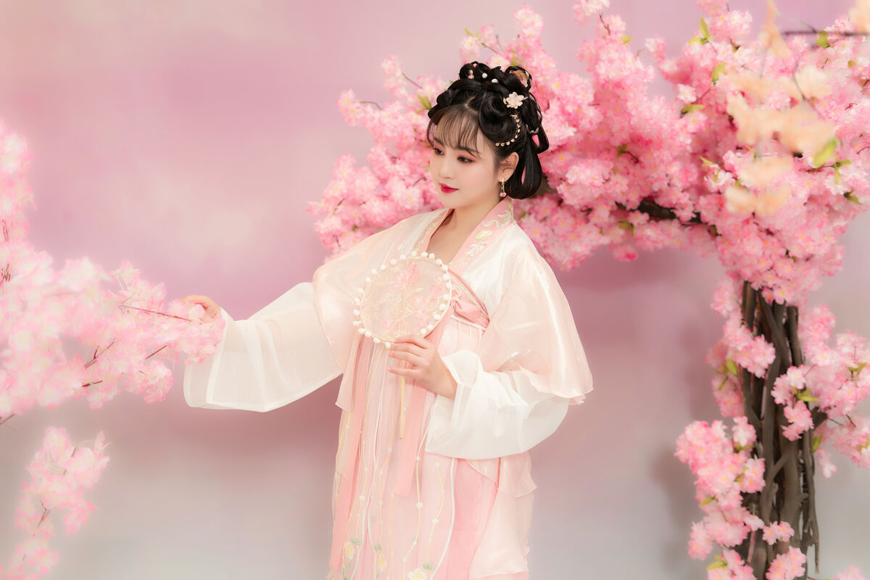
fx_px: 1208
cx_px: 435
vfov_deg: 27.0
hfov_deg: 39.6
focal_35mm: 50
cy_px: 290
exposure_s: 1/100
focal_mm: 50
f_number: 2.2
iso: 100
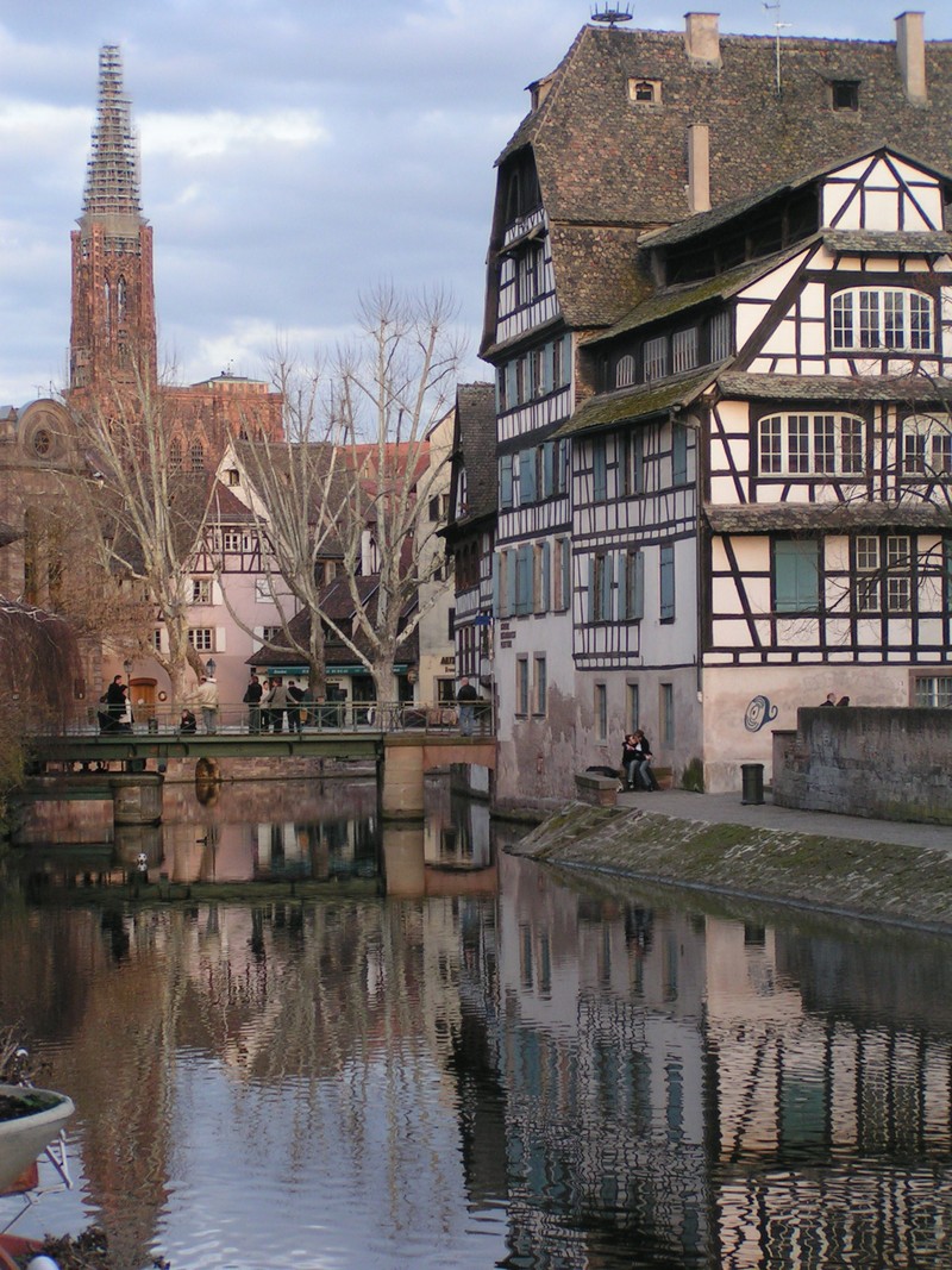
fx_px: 3338
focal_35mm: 91
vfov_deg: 21.5
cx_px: 476
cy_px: 635
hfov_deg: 16.2
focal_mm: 13.9
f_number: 3.2
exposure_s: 1/100
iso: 80
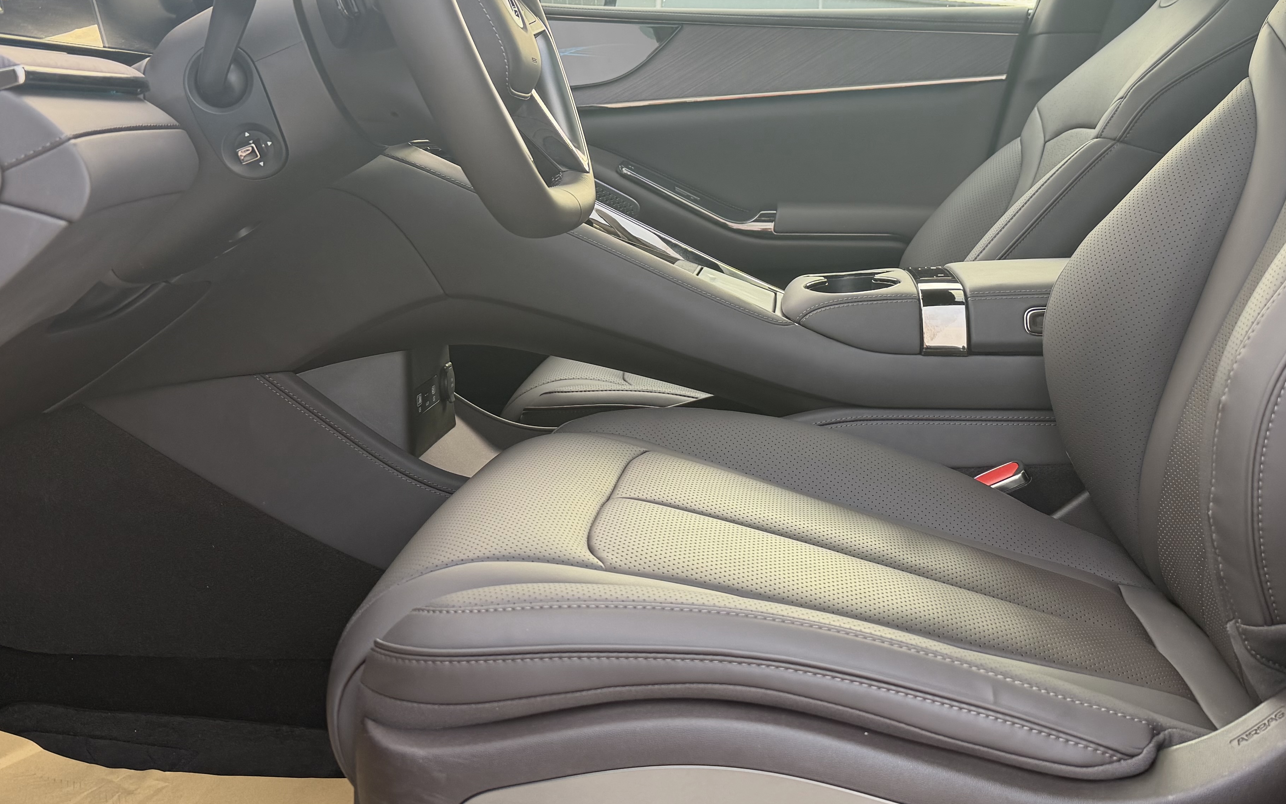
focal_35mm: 40
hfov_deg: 49.2
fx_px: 1402
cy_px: 206
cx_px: 688
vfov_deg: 31.5
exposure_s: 1/136
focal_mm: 6.76
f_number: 1.78
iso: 80
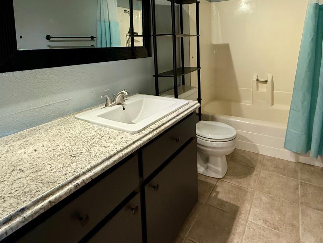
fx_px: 205
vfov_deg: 58.1
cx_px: 182
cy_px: 62
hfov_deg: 76.1
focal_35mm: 22
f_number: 2.2
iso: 320
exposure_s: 1/120
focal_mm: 2.22
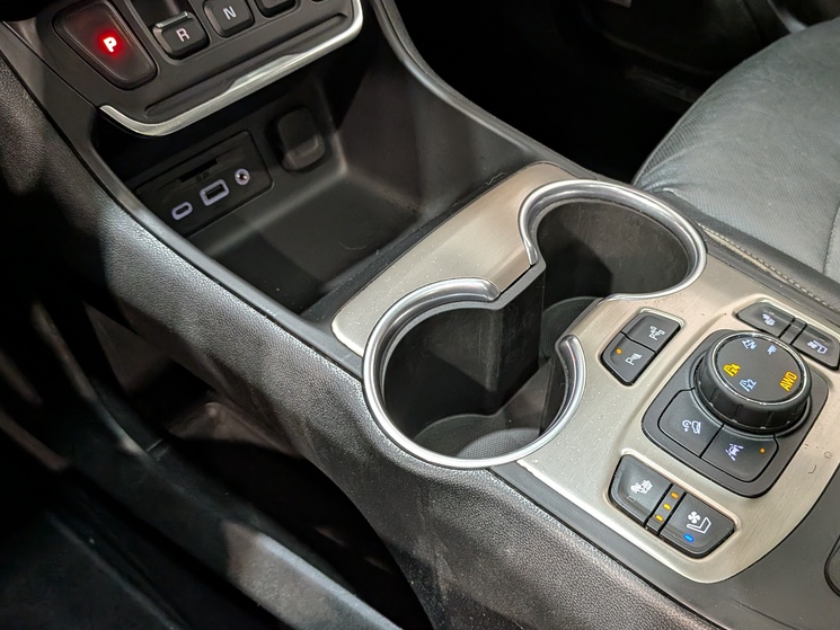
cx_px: 506
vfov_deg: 42.9
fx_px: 801
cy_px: 289
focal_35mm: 33
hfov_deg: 54.9
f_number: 1.7
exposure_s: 1/120
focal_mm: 4.53
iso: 470
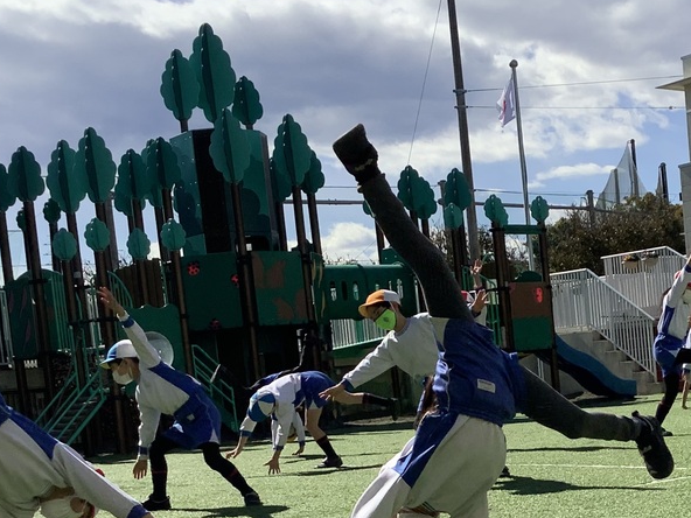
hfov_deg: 28.2
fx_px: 1337
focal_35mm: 67
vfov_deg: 21.5
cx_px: 580
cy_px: 456
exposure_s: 1/1567
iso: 25
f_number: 2.4
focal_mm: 3.3
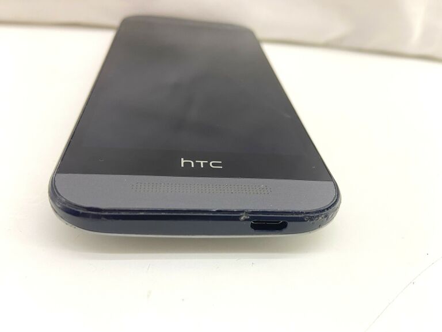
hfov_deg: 67.3
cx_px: 221
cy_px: 166
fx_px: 332
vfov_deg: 53.1
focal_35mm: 26
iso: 125
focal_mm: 4.25
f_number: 1.8
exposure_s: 1/50
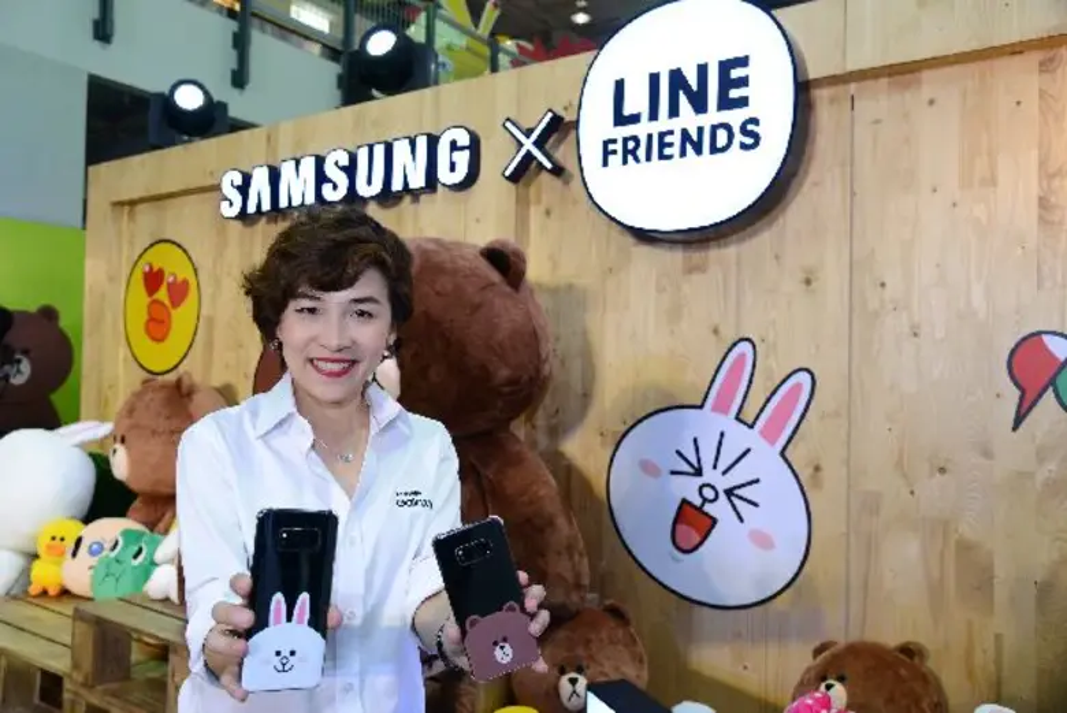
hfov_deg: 61.9
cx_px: 534
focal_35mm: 30
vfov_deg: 43.7
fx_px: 890
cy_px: 356
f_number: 5.6
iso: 1250
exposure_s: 1/60
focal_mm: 30
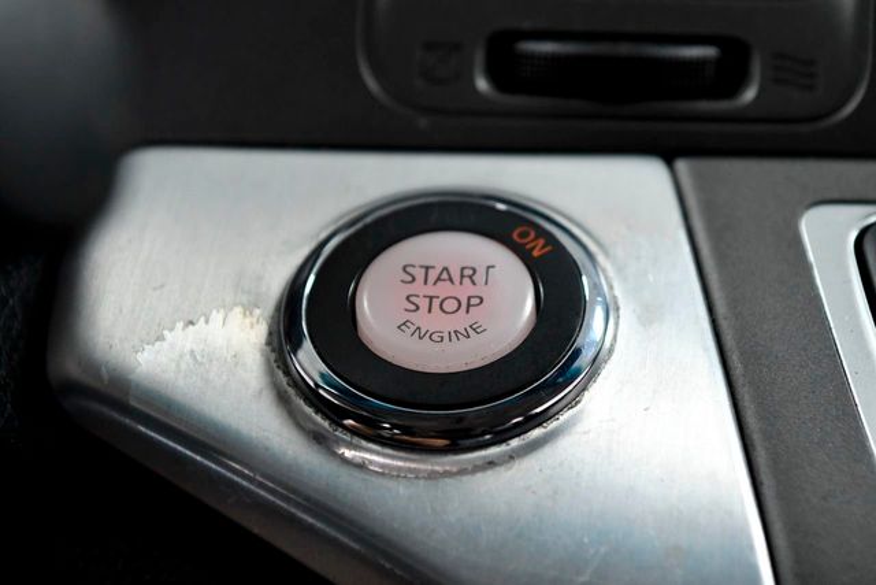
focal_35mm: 105
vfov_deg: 13.0
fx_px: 2555
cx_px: 438
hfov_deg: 19.5
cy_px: 292
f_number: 4.5
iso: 2500
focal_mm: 70
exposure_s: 1/400
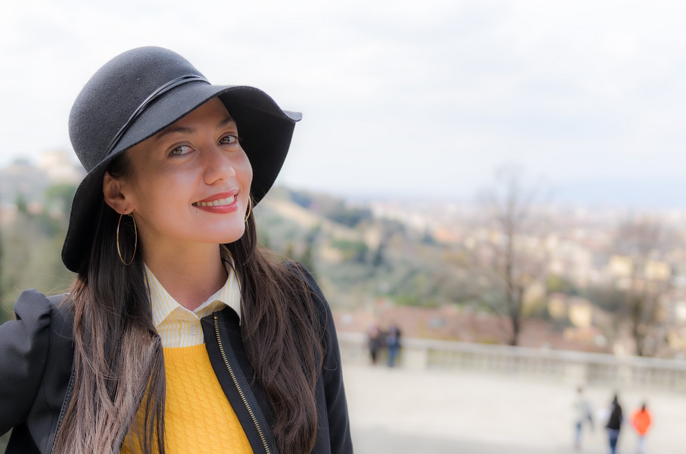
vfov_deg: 26.4
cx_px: 343
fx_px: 970
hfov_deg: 39.0
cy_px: 227
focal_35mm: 51
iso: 100
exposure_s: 1/1600
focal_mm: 34
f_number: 2.8
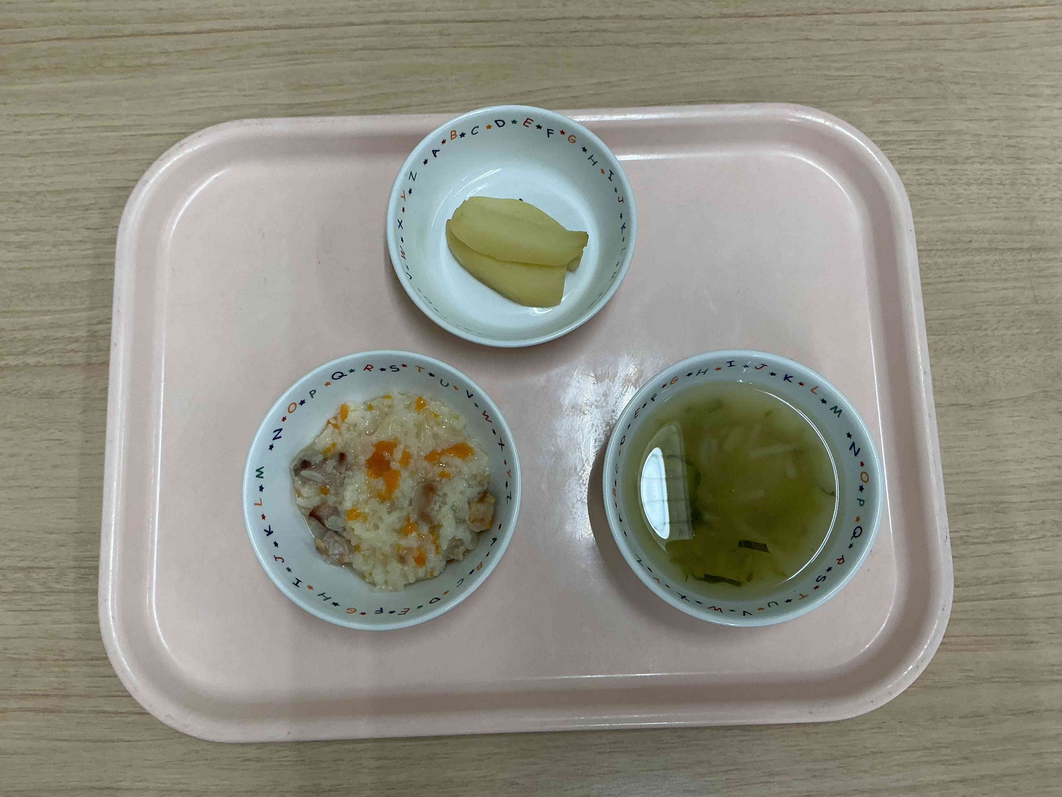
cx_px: 531
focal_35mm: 29
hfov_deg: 61.7
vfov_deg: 48.2
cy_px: 398
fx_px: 890
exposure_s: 1/120
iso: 64
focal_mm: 3
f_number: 1.8
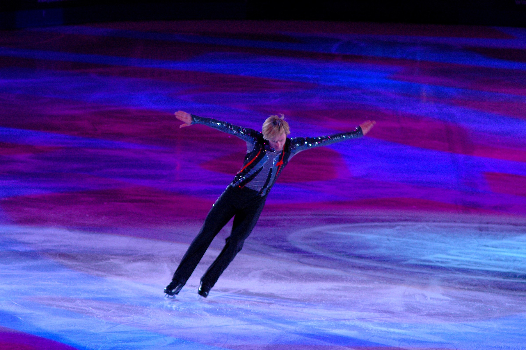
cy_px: 175
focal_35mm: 300
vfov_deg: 4.6
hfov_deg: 6.9
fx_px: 4379
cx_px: 263
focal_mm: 200
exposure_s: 1/125
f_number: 5.6
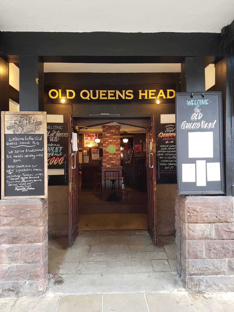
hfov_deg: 53.1
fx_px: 234
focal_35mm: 26
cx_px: 117
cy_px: 156
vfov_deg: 67.3
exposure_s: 1/50
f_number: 1.7
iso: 100
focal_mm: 4.2
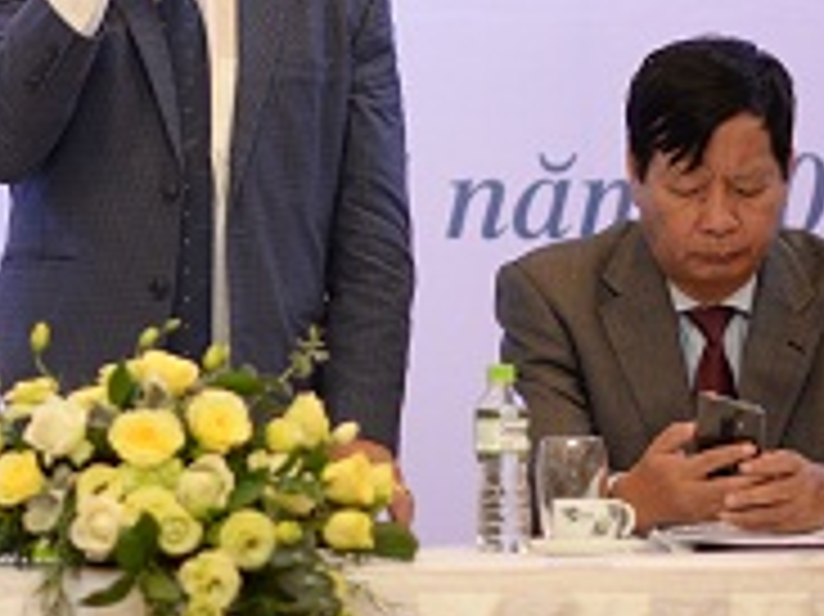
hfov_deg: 7.4
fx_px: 6375
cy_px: -81
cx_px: 113
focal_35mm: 268
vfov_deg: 5.5
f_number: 2
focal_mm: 85
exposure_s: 1/200
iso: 400
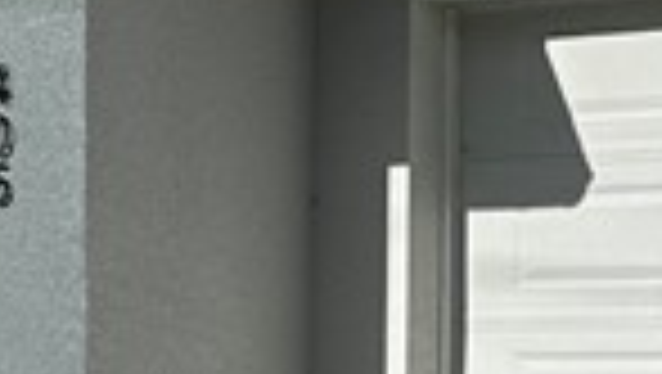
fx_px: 3198
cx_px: 144
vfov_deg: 6.5
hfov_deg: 11.8
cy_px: 658
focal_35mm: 182
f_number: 1.78
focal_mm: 6.86
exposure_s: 1/9709
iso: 80
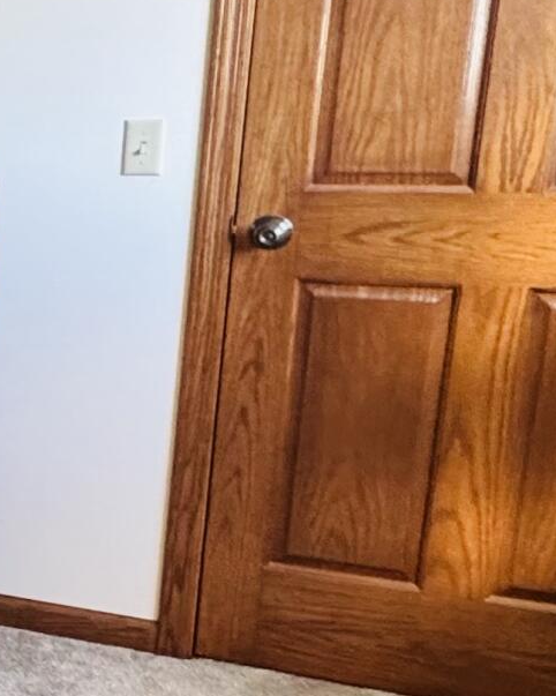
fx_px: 1399
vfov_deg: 27.9
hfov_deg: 15.5
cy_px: 377
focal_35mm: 68
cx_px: -682
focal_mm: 2.22
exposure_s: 1/78
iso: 320
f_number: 2.2
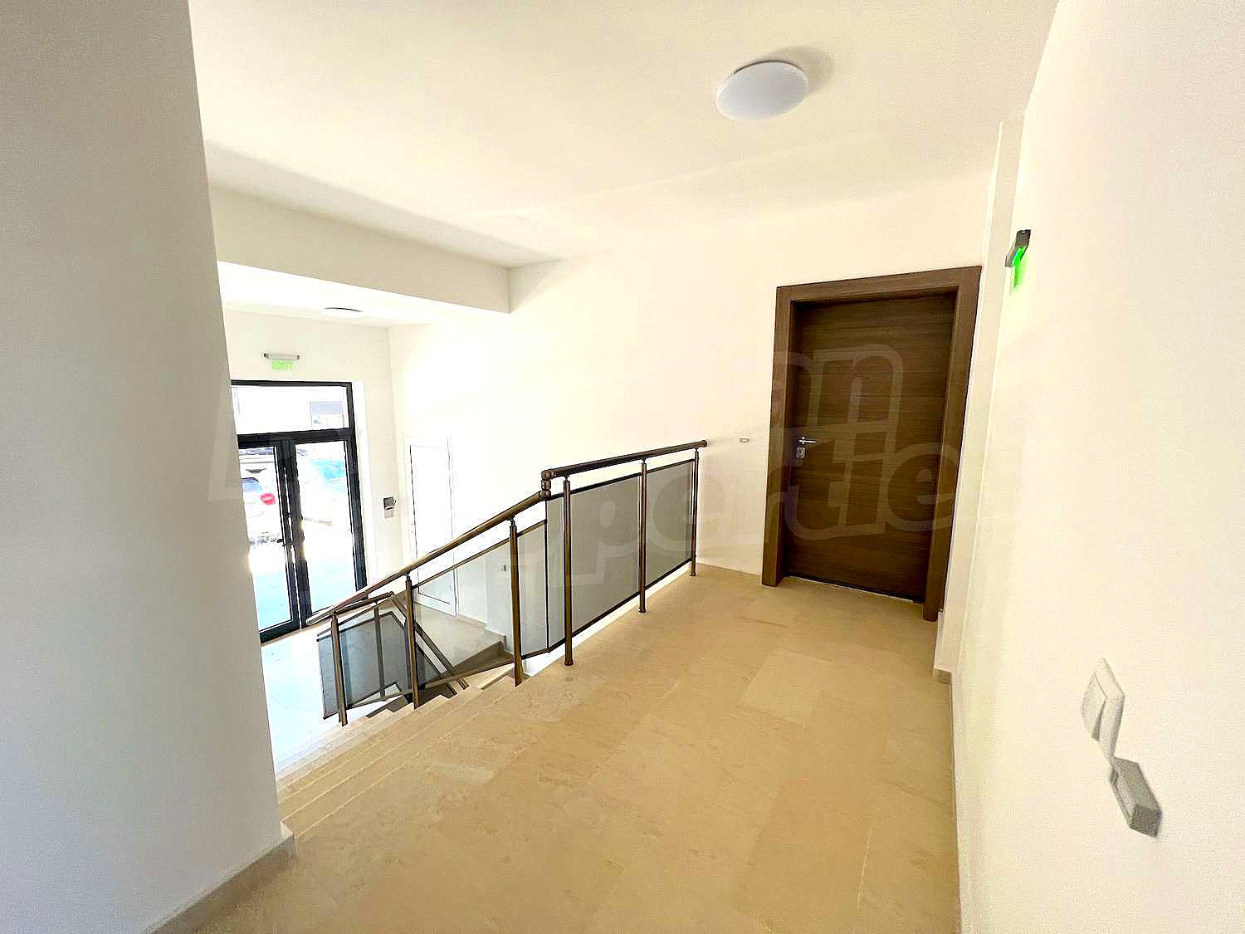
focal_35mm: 13
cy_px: 467
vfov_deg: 89.9
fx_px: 468
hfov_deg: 106.2
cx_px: 622
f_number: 1.8
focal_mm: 1.57
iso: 80
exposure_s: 1/99
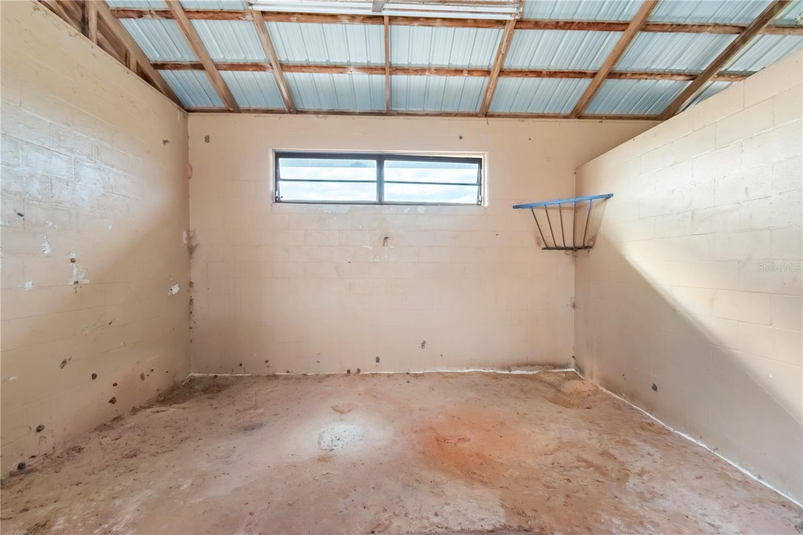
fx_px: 334
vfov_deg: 77.3
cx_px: 402
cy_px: 268
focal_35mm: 15
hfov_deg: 100.4
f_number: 9
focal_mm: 10
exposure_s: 1/3
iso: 250
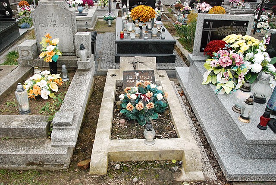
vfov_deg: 41.8
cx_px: 138
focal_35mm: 32
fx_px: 242
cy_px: 92
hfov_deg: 59.4
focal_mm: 21
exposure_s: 1/400
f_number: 4.5
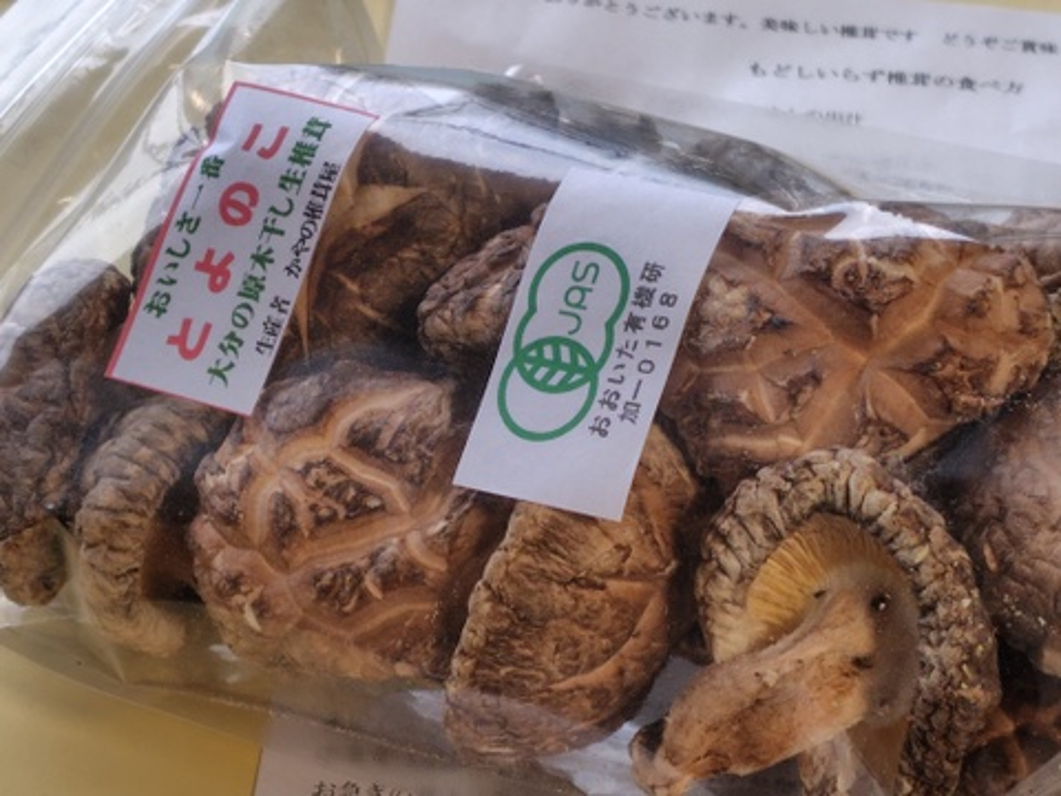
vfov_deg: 58.9
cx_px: 530
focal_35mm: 23
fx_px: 705
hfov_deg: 73.9
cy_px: 398
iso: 216
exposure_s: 1/100
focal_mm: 5.6
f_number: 1.9
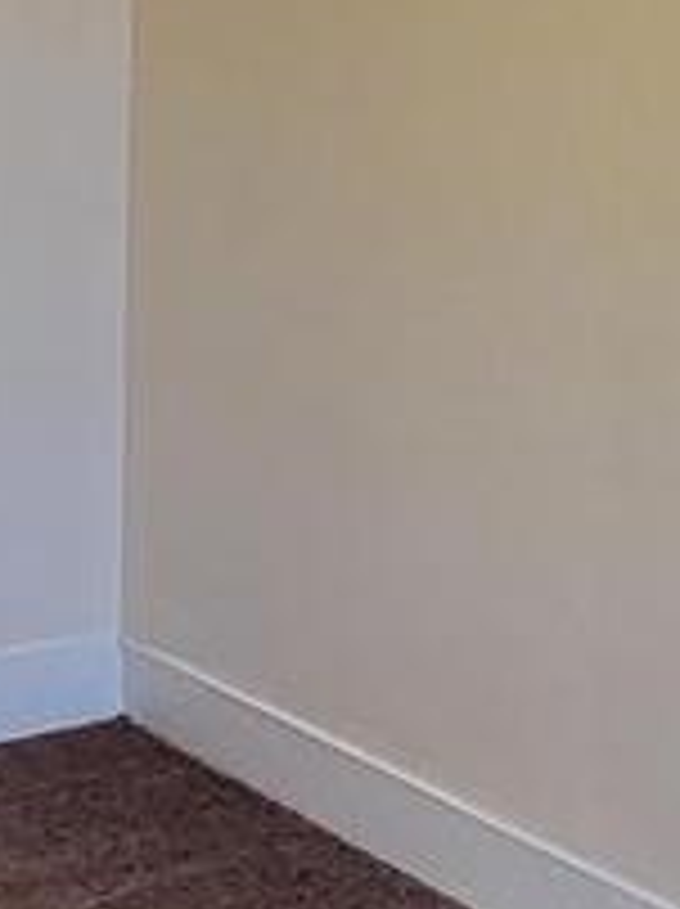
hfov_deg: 14.9
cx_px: 261
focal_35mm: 99
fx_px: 2599
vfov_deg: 19.8
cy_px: 598
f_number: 2.2
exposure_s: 1/60
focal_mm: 2.2
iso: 160
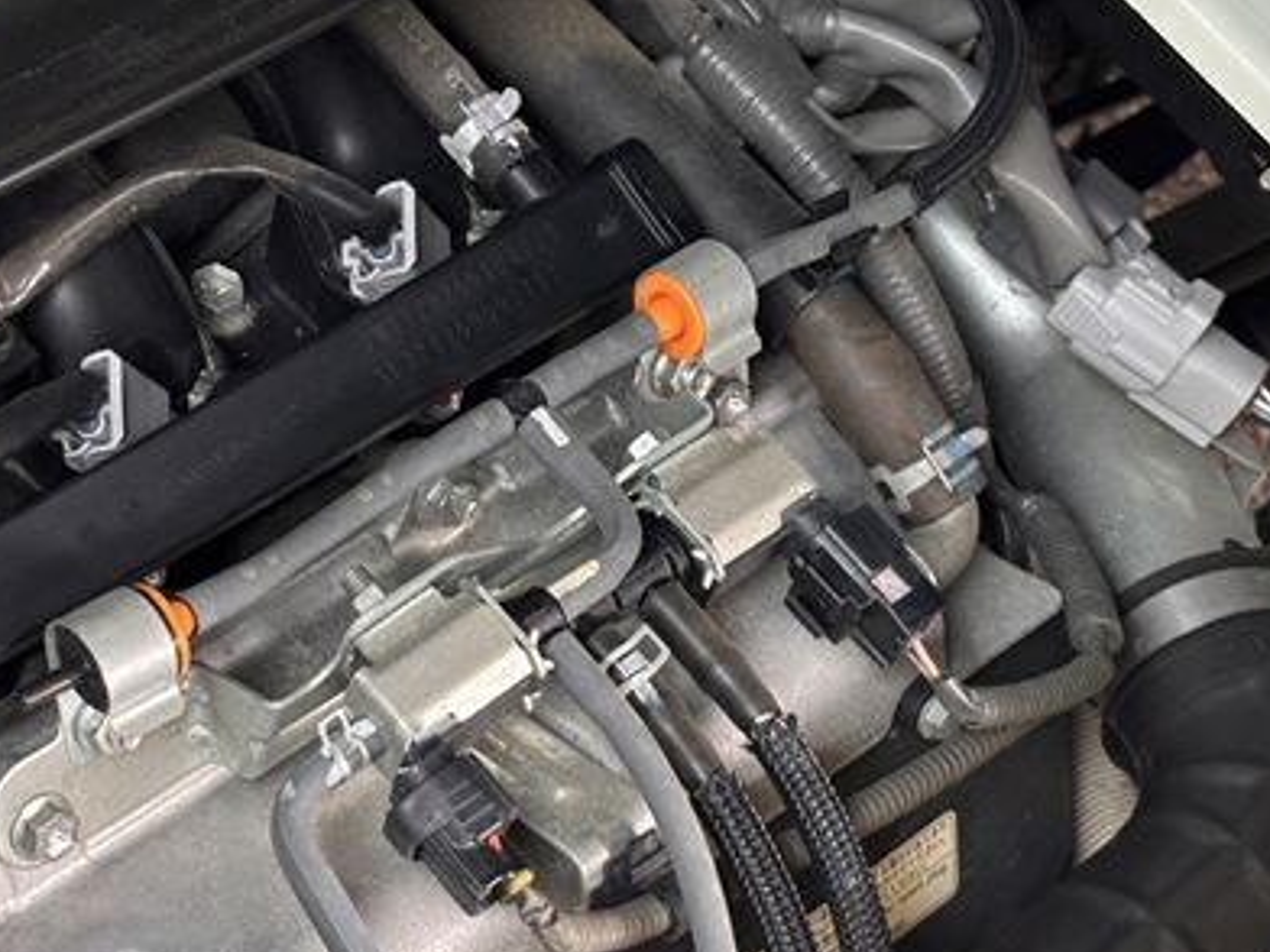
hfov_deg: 23.0
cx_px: 476
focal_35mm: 85
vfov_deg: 17.3
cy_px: 664
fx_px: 3119
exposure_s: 1/40
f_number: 1.6
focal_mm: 5.96
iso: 200
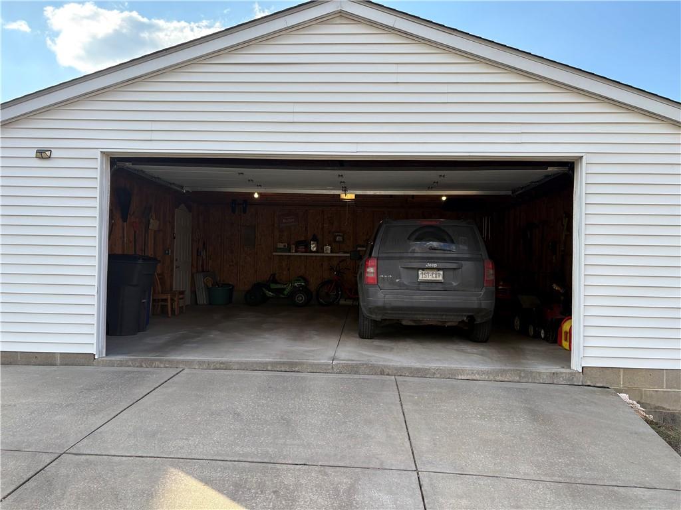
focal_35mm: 26
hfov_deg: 67.3
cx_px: 340
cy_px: 255
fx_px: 511
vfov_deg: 53.1
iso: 50
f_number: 1.6
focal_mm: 5.96
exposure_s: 1/687
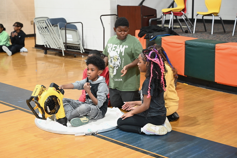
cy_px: 79
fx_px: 395
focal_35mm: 60
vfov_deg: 22.6
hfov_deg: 33.4
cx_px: 118
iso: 3200
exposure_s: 1/200
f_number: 4
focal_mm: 60
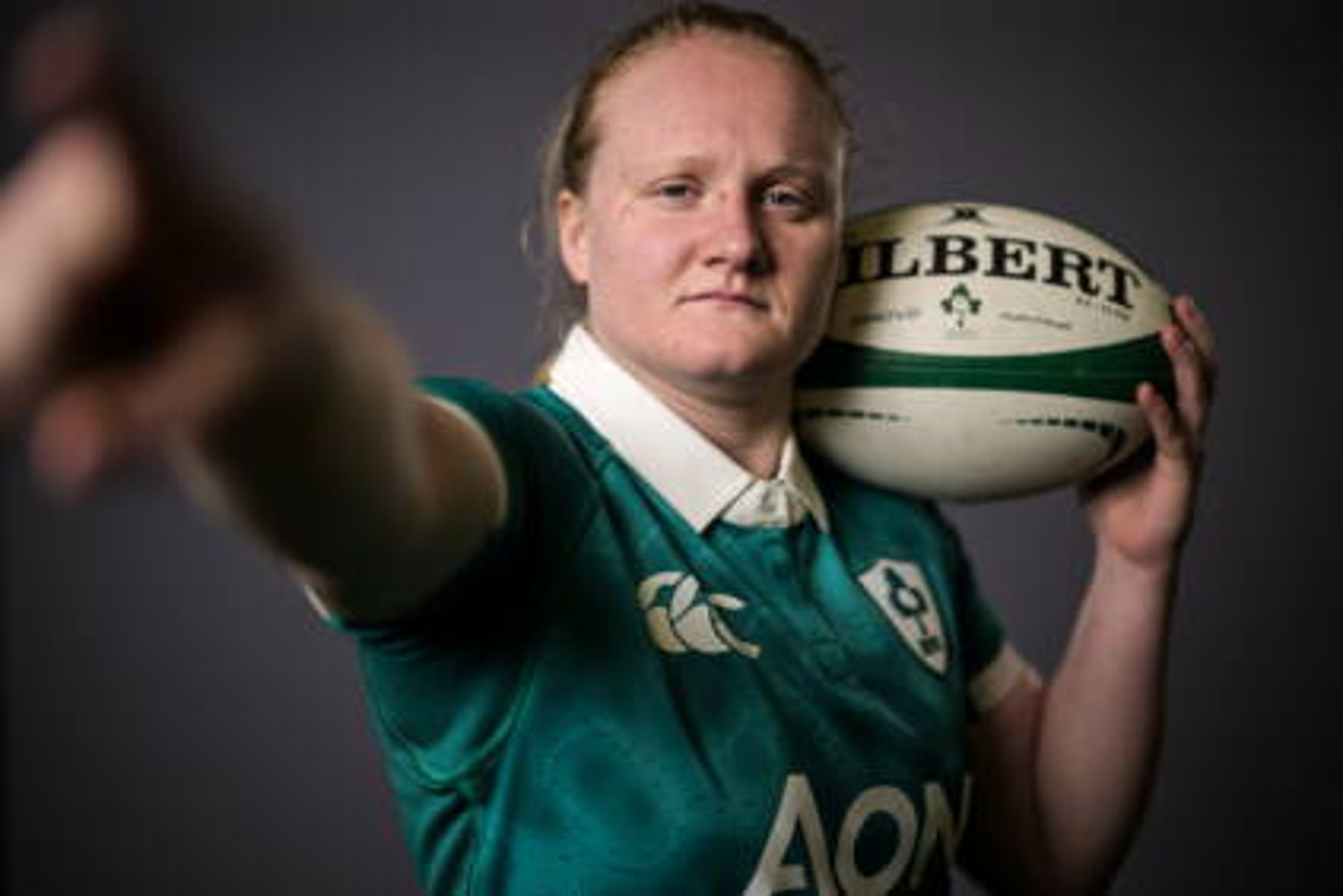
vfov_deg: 27.0
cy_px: 448
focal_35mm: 50
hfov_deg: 39.6
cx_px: 672
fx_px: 1865
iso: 32
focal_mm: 50
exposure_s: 1/1250
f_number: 1.2
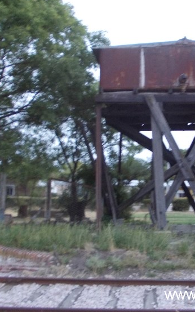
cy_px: 154
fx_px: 349
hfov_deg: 30.7
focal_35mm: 41
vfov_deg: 48.2
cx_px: 147
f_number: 2.7
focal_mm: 4
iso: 200
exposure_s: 1/4
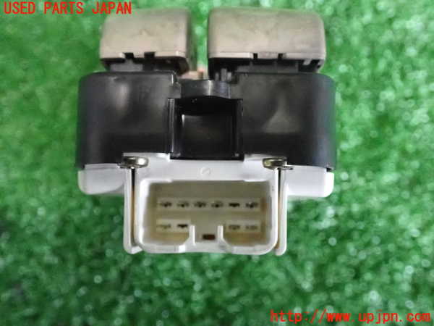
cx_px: 217
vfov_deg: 37.7
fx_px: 476
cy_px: 163
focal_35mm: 38
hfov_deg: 49.0
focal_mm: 6.83
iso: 6400
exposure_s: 1/125
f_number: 2.7
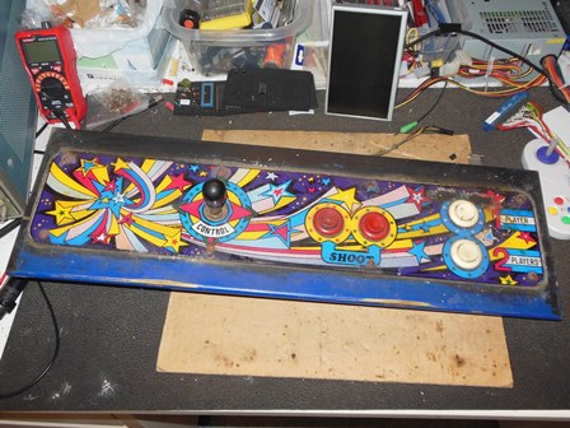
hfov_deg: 61.7
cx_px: 285
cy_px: 214
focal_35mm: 29
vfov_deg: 48.2
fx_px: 478
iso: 200
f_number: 3.3
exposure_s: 1/25
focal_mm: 5.2
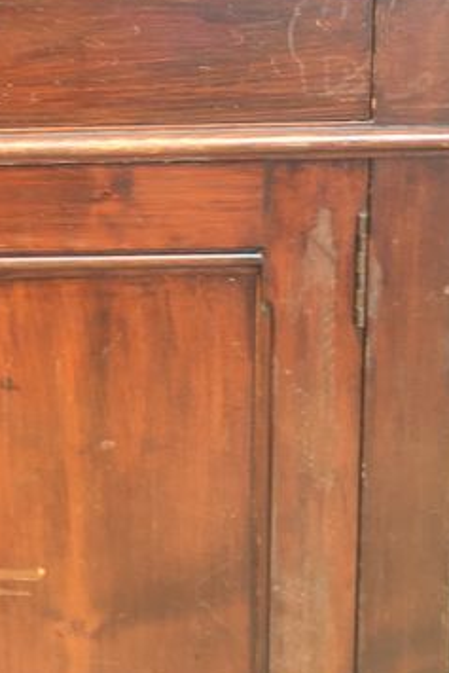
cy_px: 100
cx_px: -95
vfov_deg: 23.4
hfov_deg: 15.5
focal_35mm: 85
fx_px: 1589
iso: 25
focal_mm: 4.15
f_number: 2.2
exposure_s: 1/50
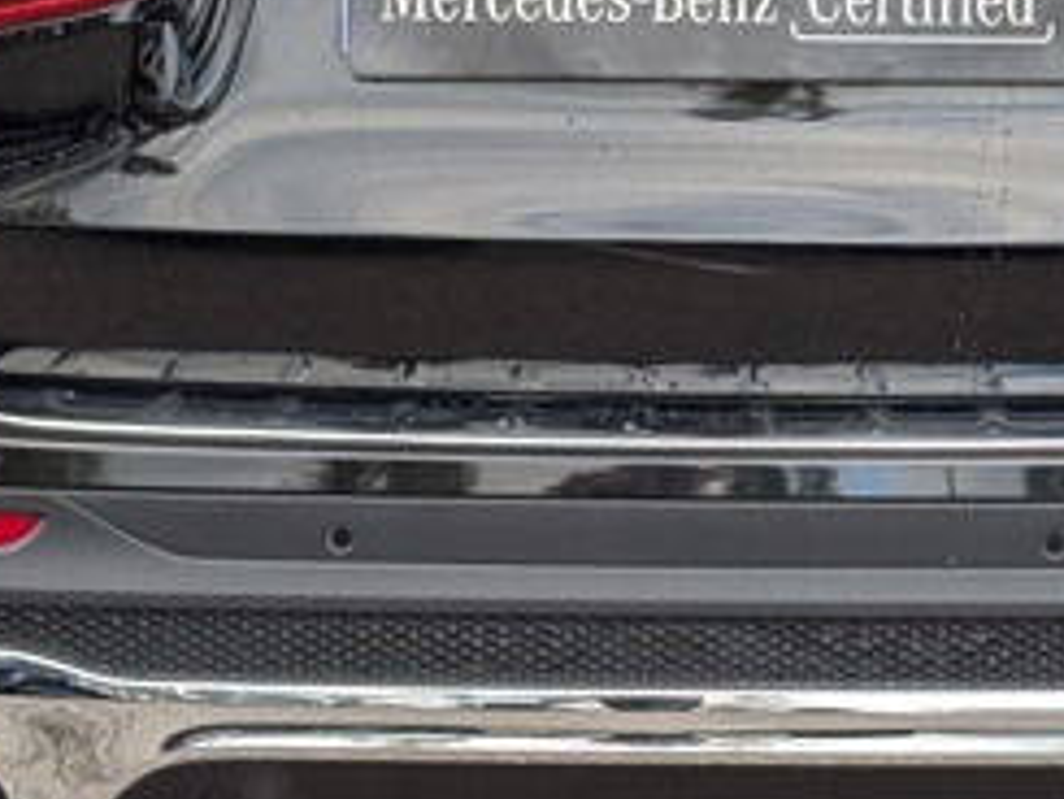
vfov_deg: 9.3
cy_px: 122
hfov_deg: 12.3
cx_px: 699
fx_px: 4920
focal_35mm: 160
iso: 279
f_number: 1.68
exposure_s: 1/864
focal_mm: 6.9
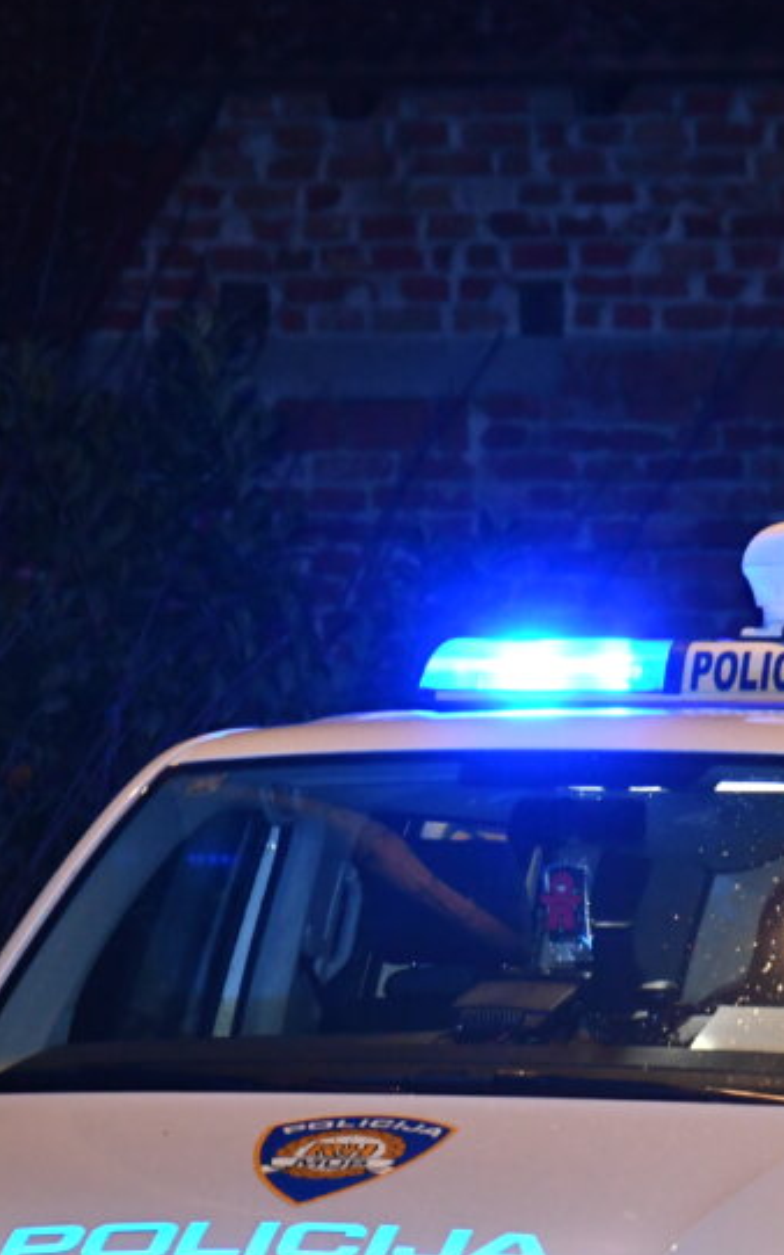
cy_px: 760
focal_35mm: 419
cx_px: 401
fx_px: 14328
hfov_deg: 3.1
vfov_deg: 5.0
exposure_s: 1/60
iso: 3200
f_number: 7.1
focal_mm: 145
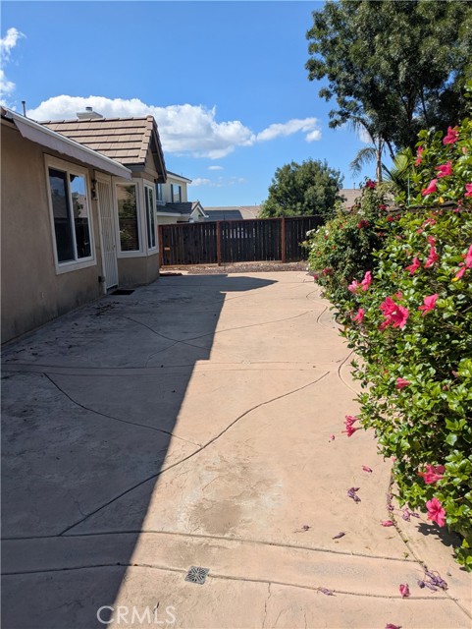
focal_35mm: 25
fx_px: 454
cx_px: 236
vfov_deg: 69.4
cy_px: 314
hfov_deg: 54.9
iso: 52
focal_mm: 5.43
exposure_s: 1/1919
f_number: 1.89
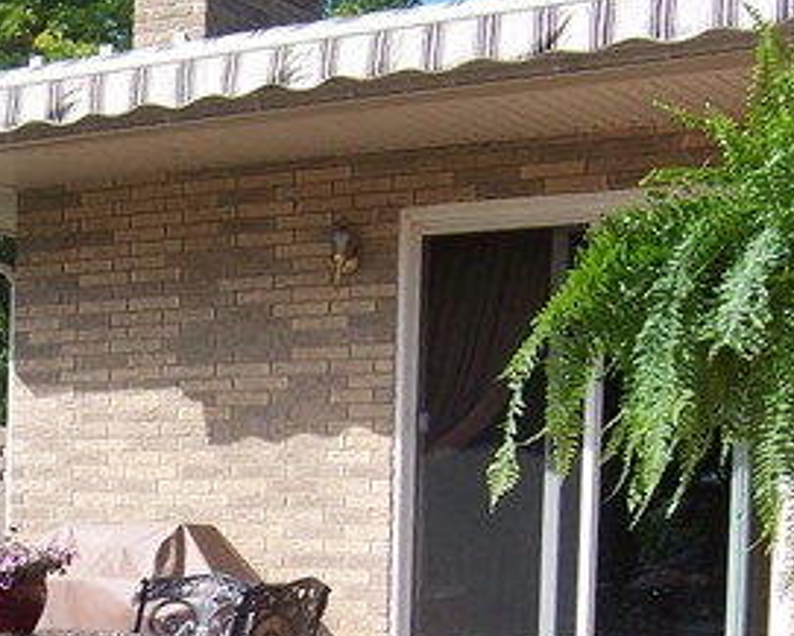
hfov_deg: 22.4
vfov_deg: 18.0
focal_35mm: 83
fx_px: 1951
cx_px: 79
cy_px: 651
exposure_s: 1/500
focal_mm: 5.6
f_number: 4
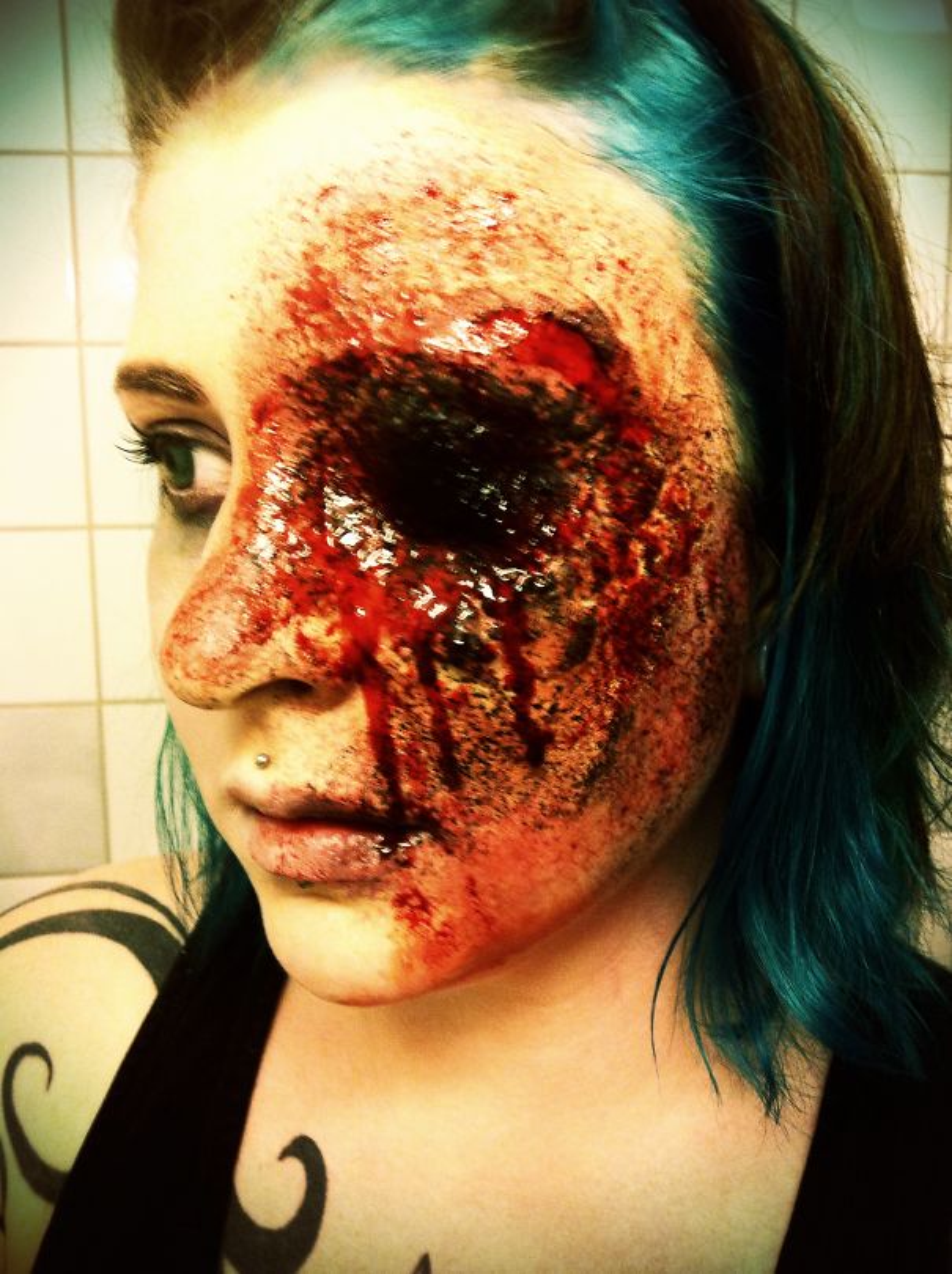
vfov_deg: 52.7
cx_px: 476
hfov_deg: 40.6
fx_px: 1287
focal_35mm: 35
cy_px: 637
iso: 125
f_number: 2.8
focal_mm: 3.85
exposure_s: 1/17
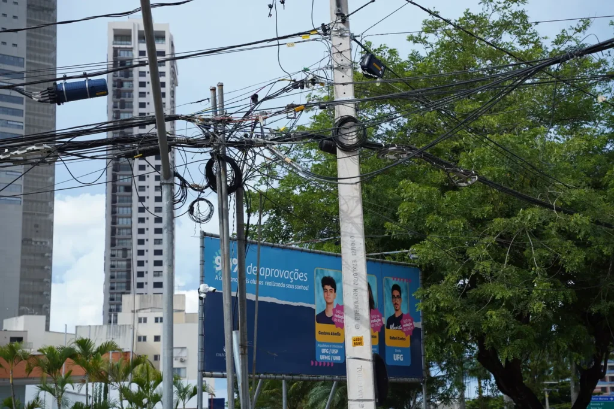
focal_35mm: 70
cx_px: 307
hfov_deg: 28.8
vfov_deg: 19.5
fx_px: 1194
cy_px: 204
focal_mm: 70
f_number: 4
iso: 100
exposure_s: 1/640
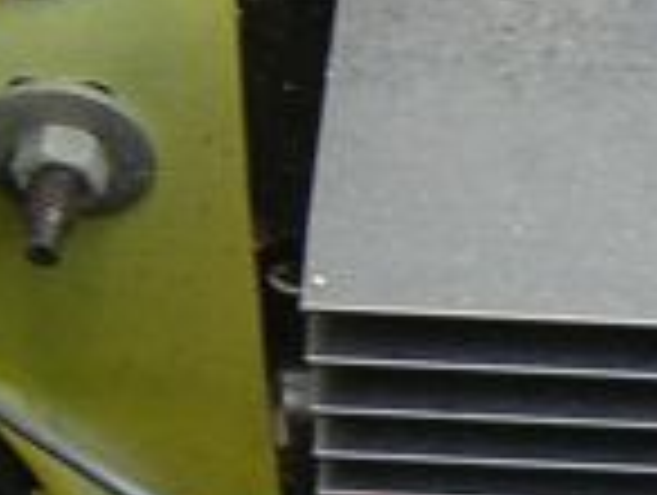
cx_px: 680
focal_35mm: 197
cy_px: 459
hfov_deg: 9.9
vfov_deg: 7.5
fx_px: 3745
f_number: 2.6
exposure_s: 1/48.3
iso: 100
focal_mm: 4.7
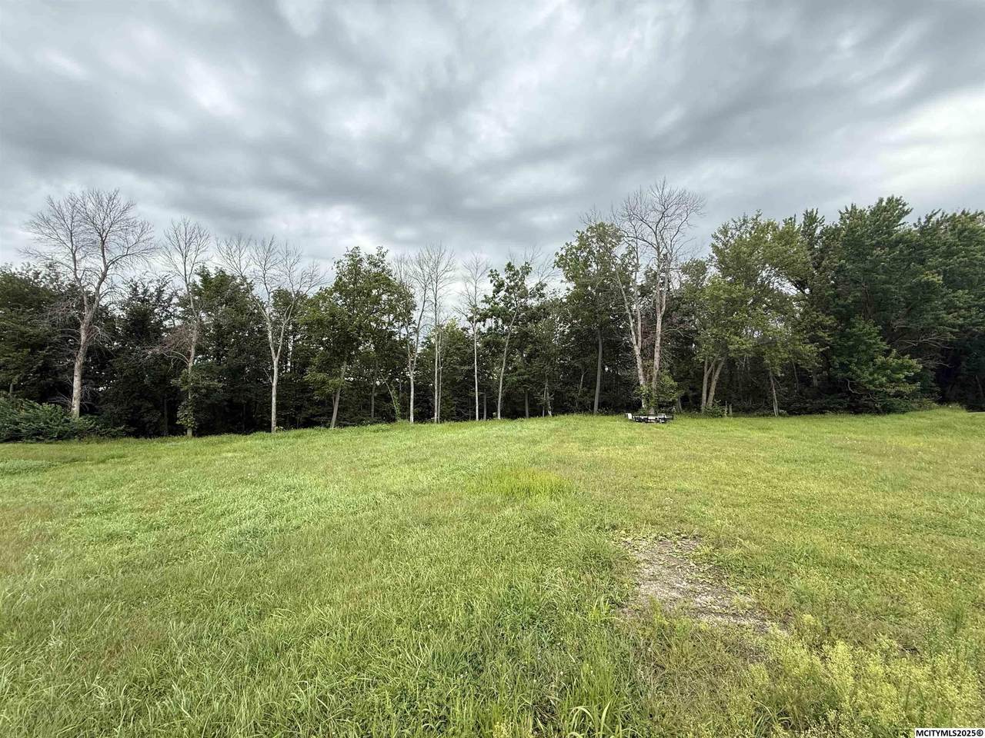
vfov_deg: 85.7
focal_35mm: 14
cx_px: 492
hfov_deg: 102.1
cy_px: 369
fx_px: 398
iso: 64
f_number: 2.2
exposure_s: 1/490
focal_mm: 2.22
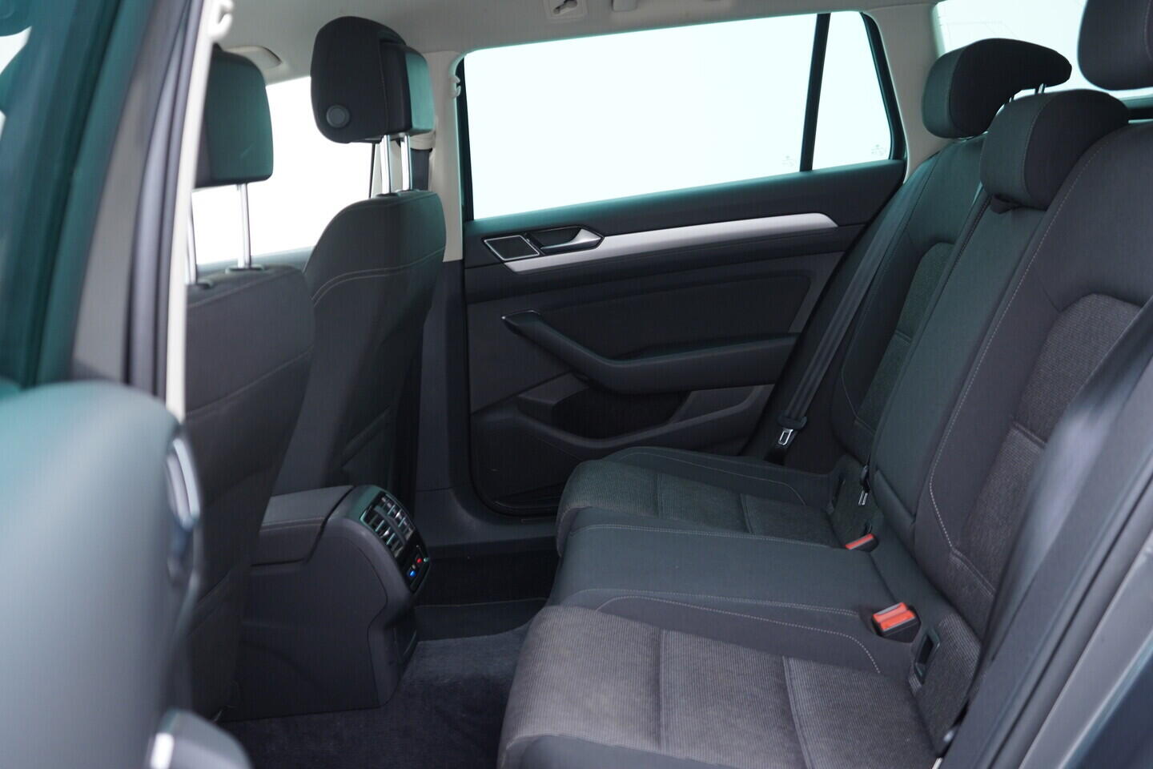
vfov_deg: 36.9
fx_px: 1153
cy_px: 384
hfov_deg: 53.1
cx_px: 576
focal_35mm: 36
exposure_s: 1/40
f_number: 2.8
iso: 320
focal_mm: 24
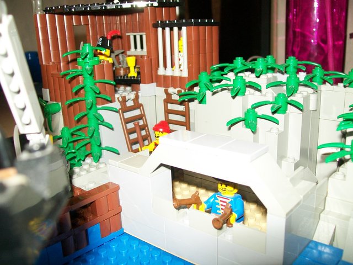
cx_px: 176
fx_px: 367
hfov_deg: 51.4
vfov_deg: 39.7
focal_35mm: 36
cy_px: 132
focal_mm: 6
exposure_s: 1/60
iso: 64
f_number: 2.7
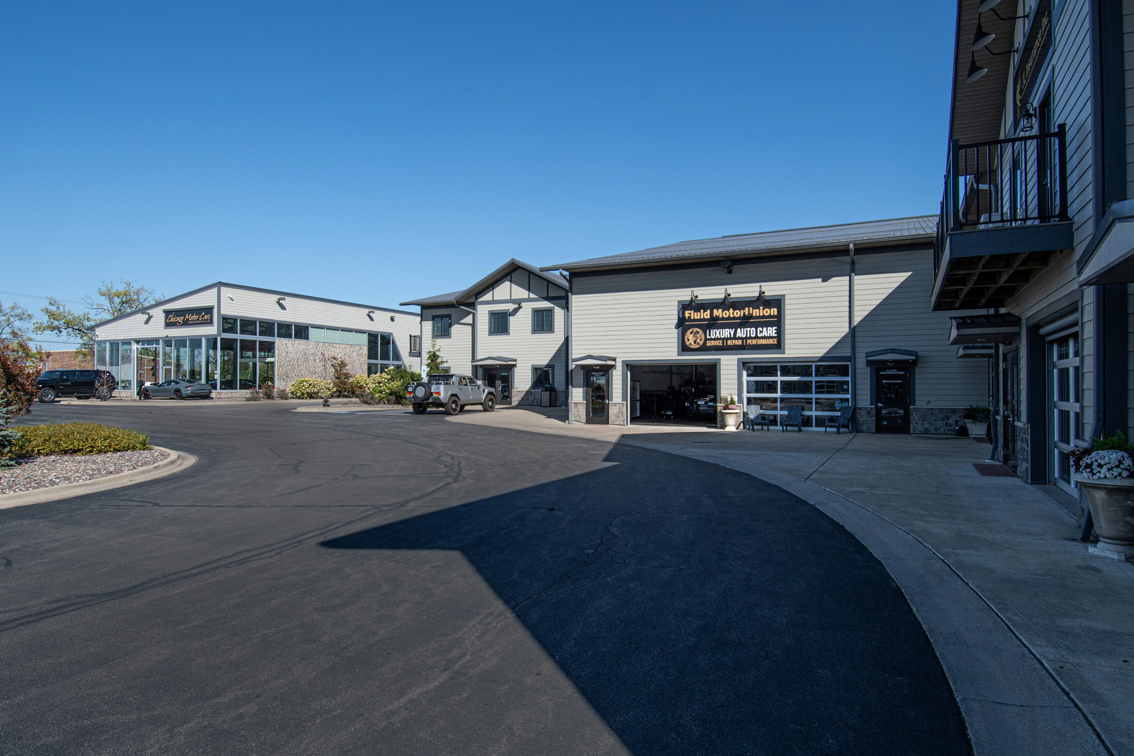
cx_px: 567
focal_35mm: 21
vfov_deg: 59.5
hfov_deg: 81.2
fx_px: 661
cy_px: 378
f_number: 8
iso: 250
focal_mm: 14
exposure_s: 1/1000
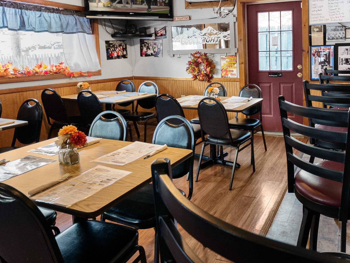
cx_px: 253
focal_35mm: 26
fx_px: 263
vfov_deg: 52.9
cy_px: 113
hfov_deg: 64.1
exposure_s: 1/60
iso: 2500
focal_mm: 8
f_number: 2.8
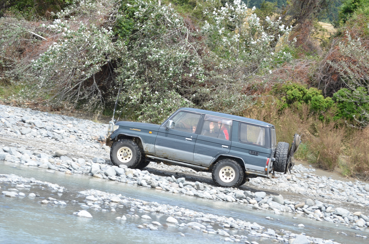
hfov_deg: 16.7
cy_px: 122
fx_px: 1258
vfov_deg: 11.1
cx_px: 184
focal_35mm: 123
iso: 200
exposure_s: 1/250
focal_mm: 82
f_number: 8
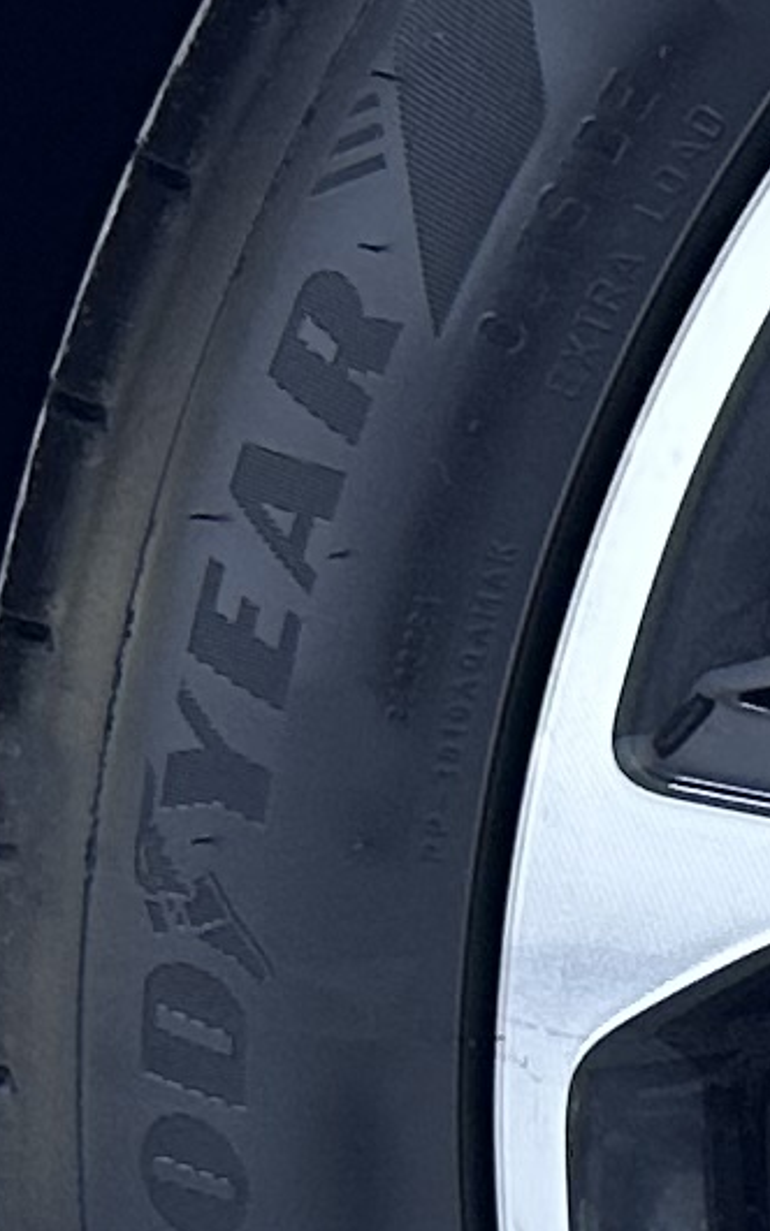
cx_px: 2417
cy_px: 939
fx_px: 6478
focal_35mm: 193
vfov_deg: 10.8
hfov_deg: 6.2
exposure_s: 1/100
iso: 100
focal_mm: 6.86
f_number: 1.78
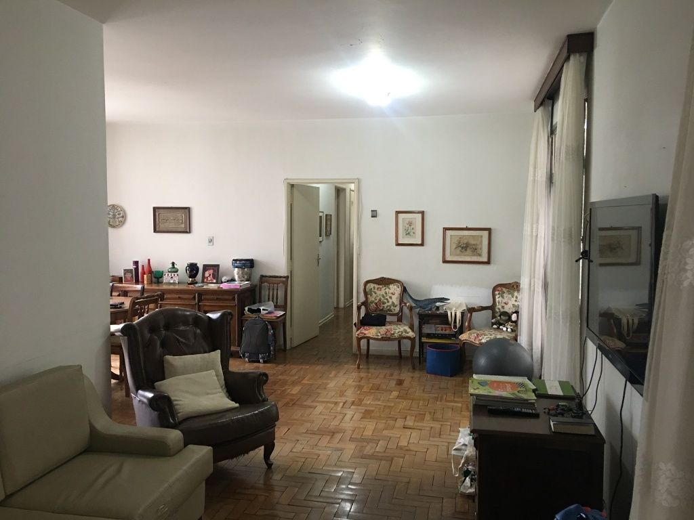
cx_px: 347
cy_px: 260
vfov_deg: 48.2
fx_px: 581
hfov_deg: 61.7
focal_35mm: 29
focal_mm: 4.15
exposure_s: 1/15
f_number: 2.2
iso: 80
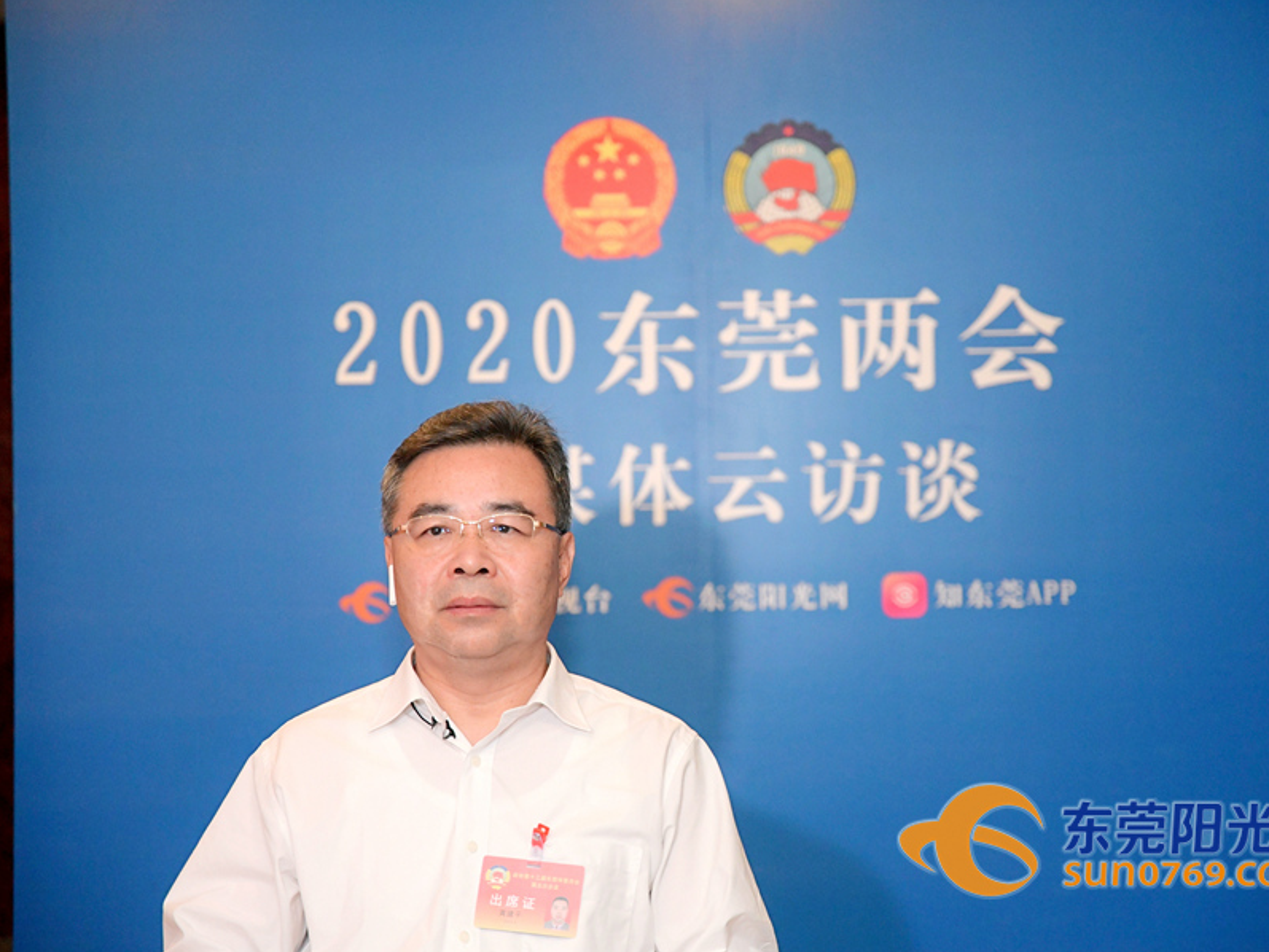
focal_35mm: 76
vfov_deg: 19.4
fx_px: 2787
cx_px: 701
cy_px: 476
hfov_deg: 25.6
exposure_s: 1/250
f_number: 2.8
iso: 3200
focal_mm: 70
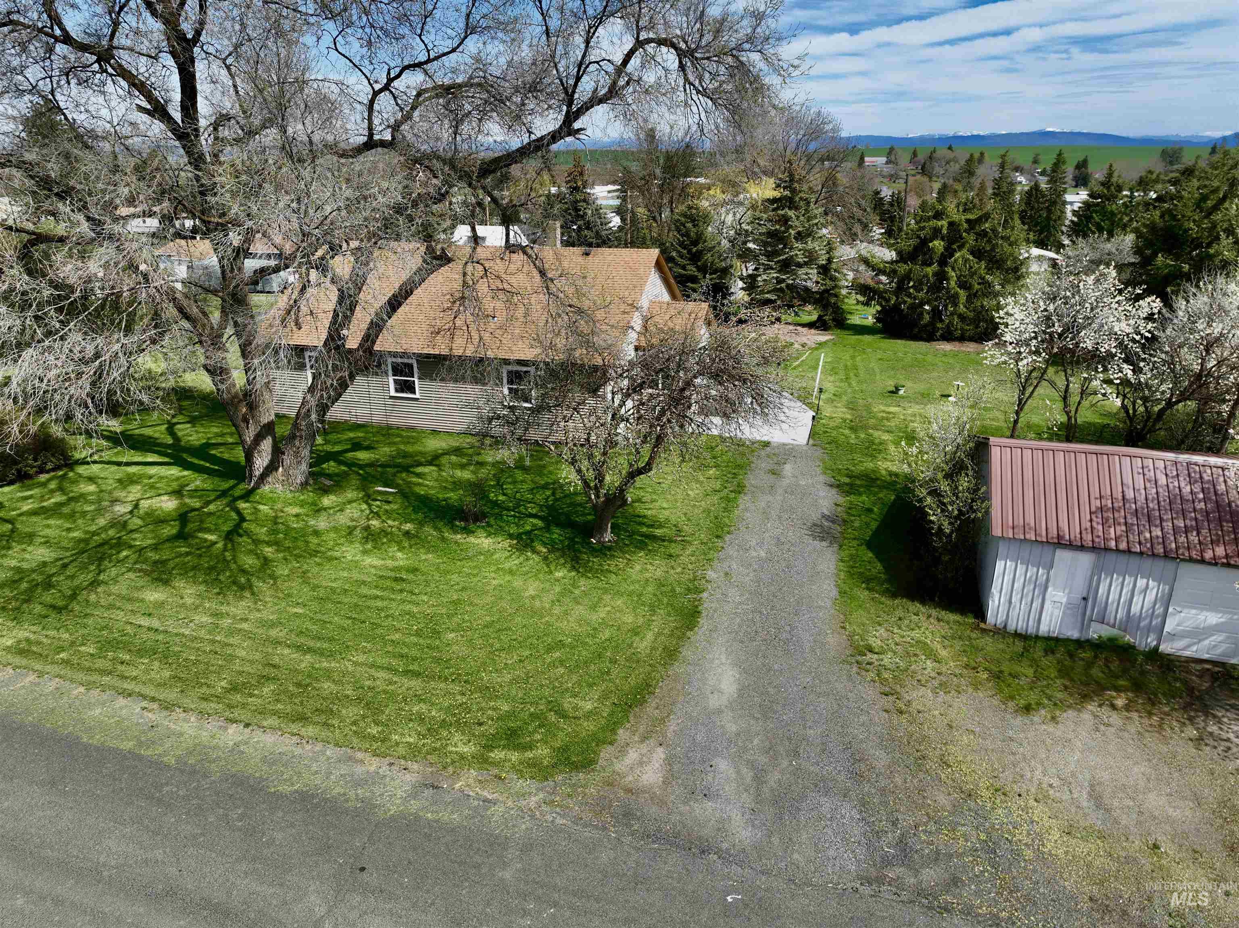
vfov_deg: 56.8
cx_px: 620
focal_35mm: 24
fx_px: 859
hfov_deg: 71.6
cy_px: 464
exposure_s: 1/1600
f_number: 2.8
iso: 110
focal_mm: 12.29
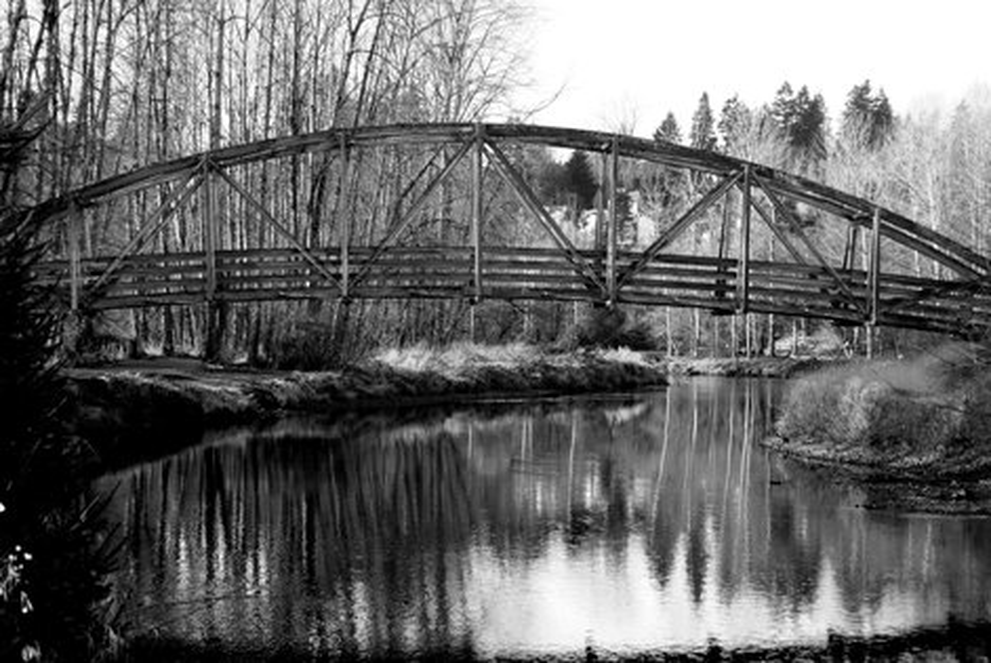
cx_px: 496
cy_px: 332
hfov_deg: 24.6
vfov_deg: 16.6
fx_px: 2273
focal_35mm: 82
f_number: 5.6
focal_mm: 55
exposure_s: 1/125
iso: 125
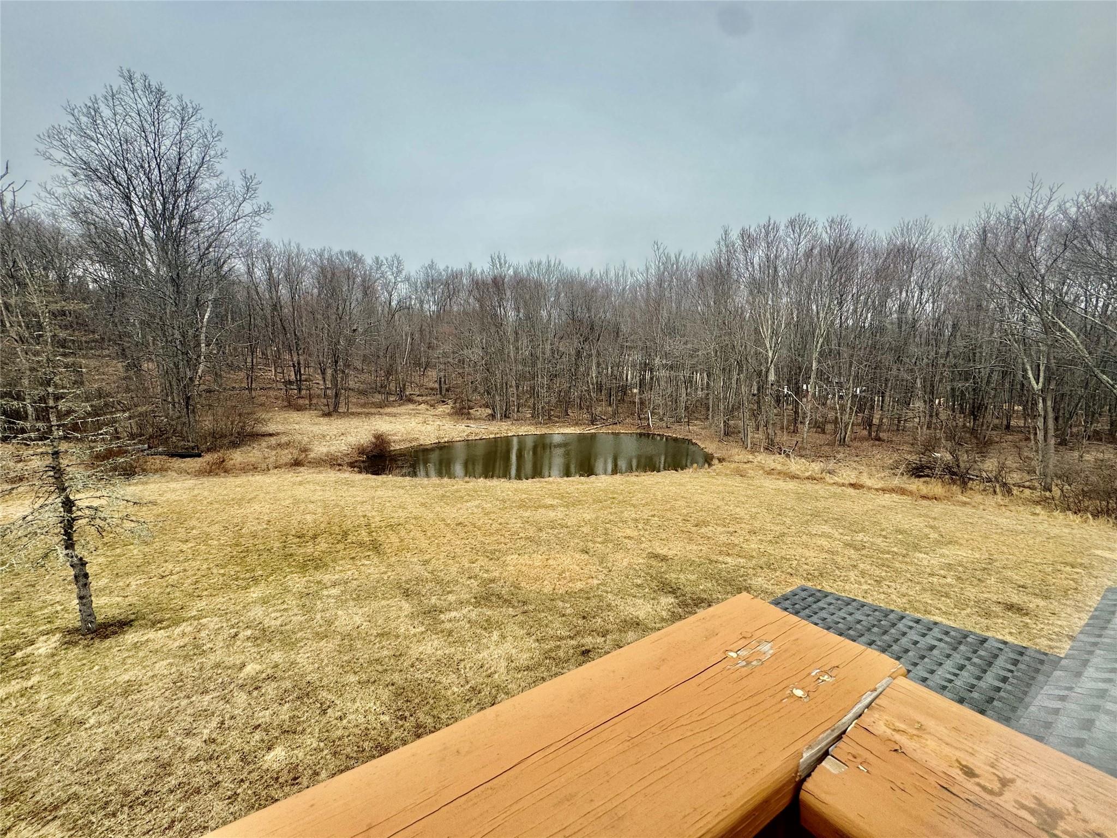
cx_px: 558
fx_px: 452
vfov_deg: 85.7
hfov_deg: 102.1
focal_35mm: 14
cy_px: 419
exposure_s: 1/1048
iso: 50
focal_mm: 2.22
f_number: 2.2
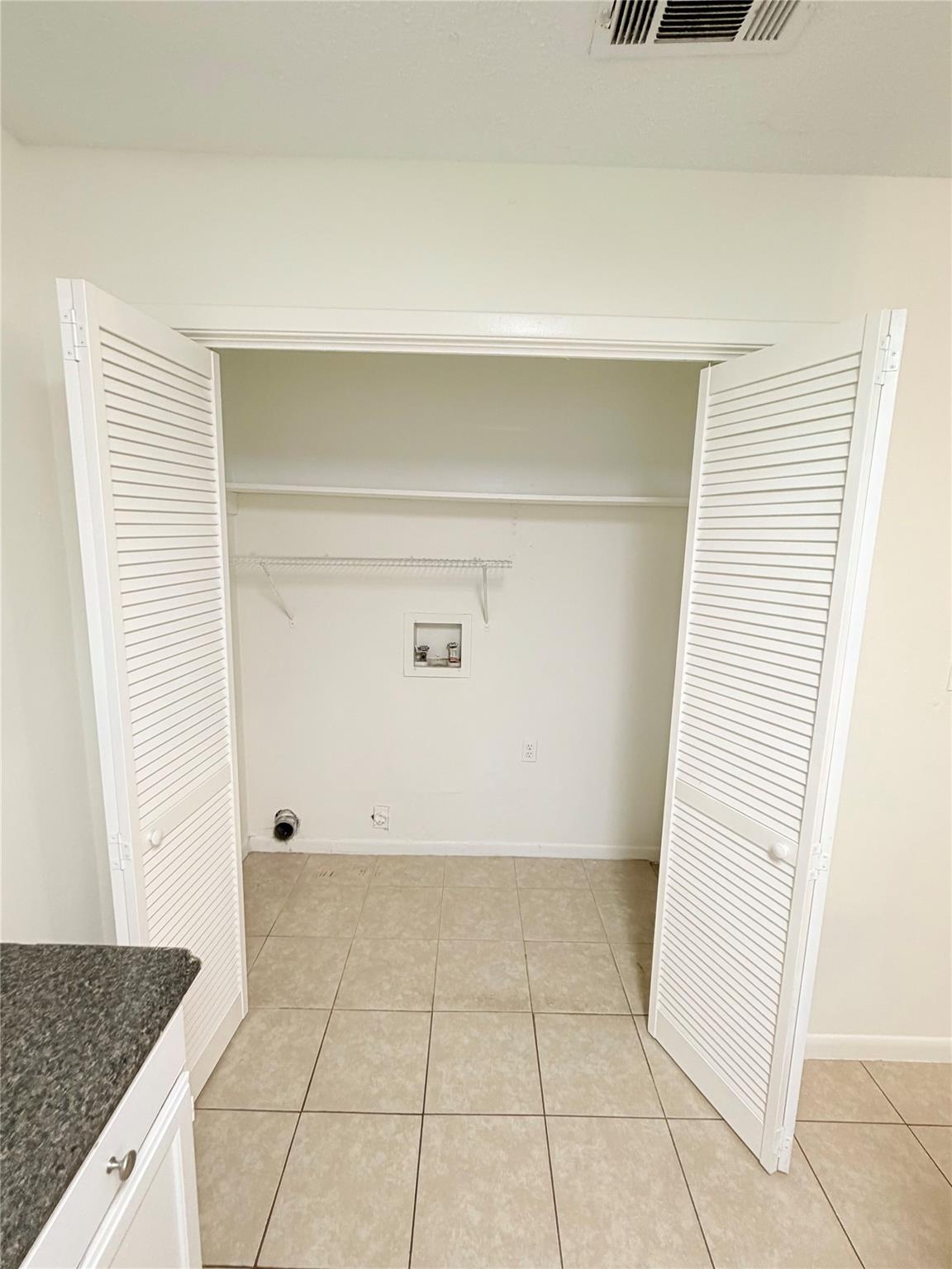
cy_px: 634
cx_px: 476
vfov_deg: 102.1
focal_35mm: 14
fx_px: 513
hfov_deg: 85.7
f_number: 2.2
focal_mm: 2.22
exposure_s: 1/60
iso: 160
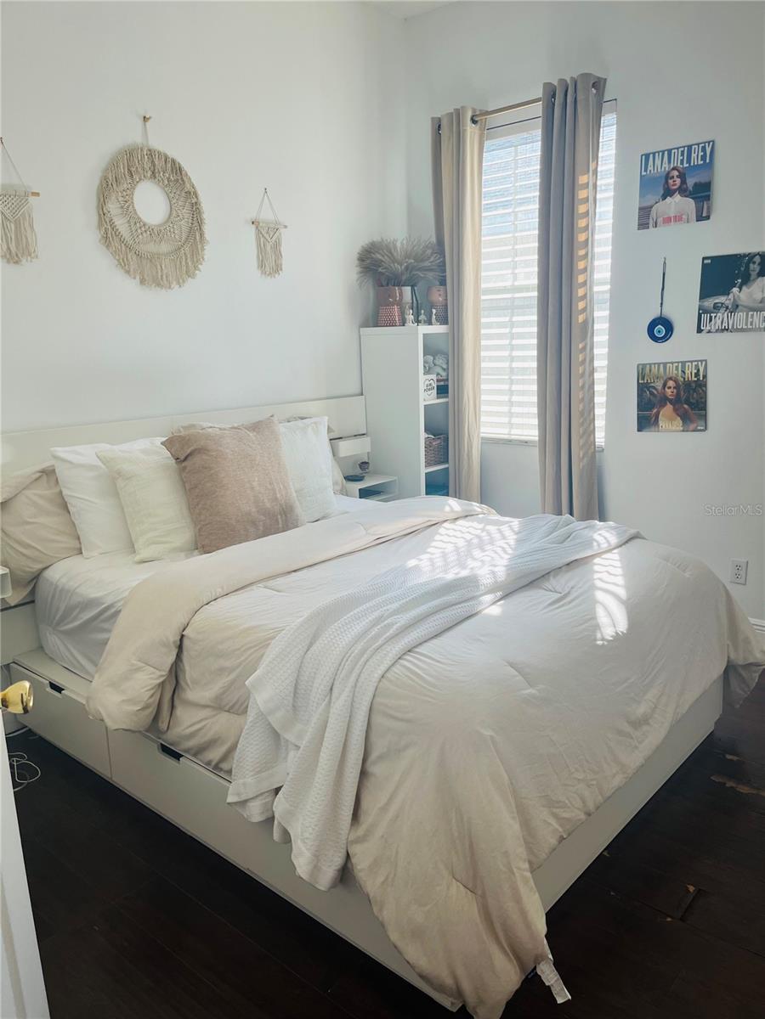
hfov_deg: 53.1
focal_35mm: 26
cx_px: 382
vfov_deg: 67.3
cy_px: 510
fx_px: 766
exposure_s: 1/309
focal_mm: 5.1
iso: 50
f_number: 1.6
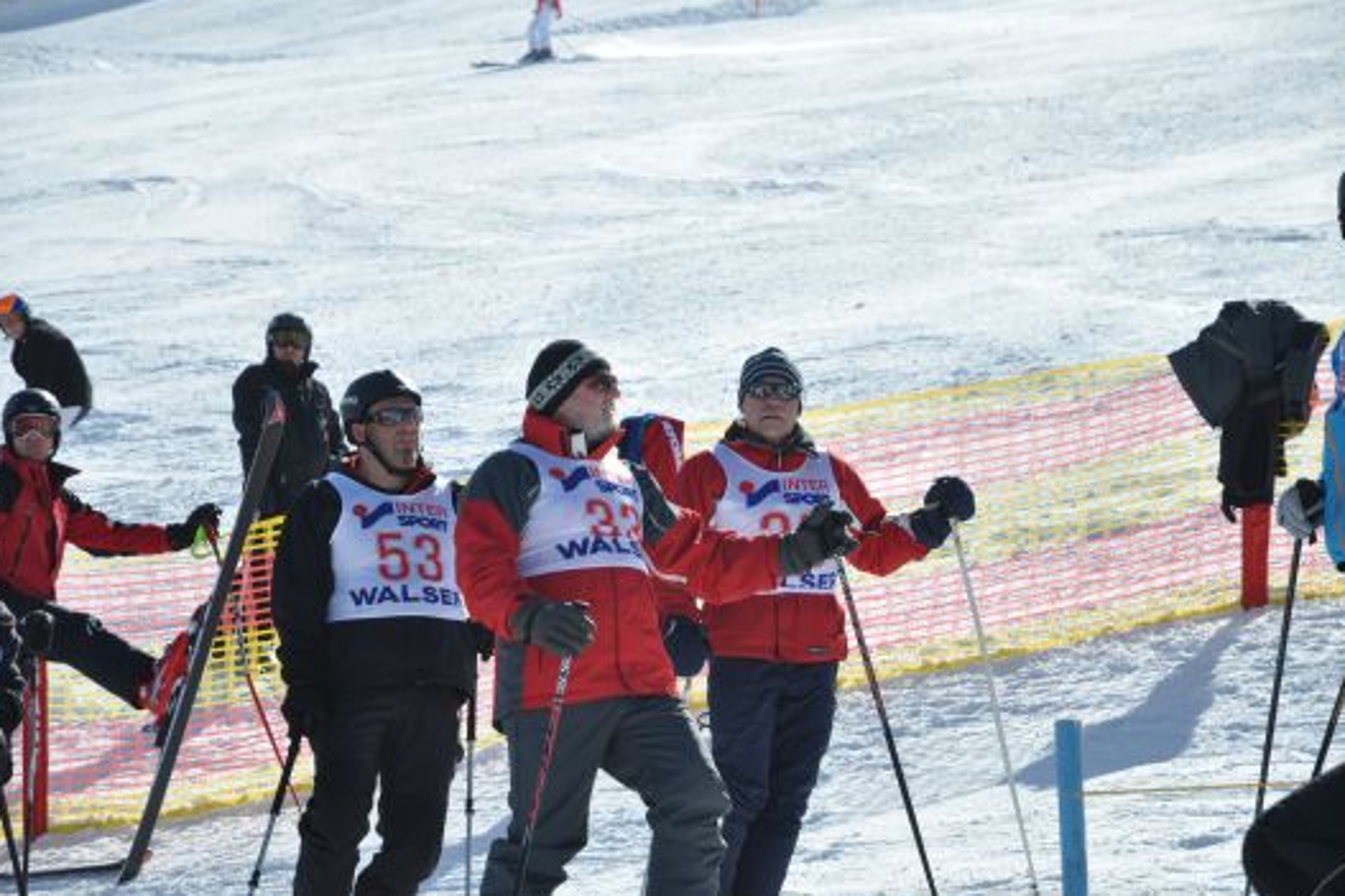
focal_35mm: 130
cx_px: 671
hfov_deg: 15.8
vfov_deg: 10.6
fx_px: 4837
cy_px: 447
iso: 250
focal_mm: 85
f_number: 6.3
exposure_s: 1/1600
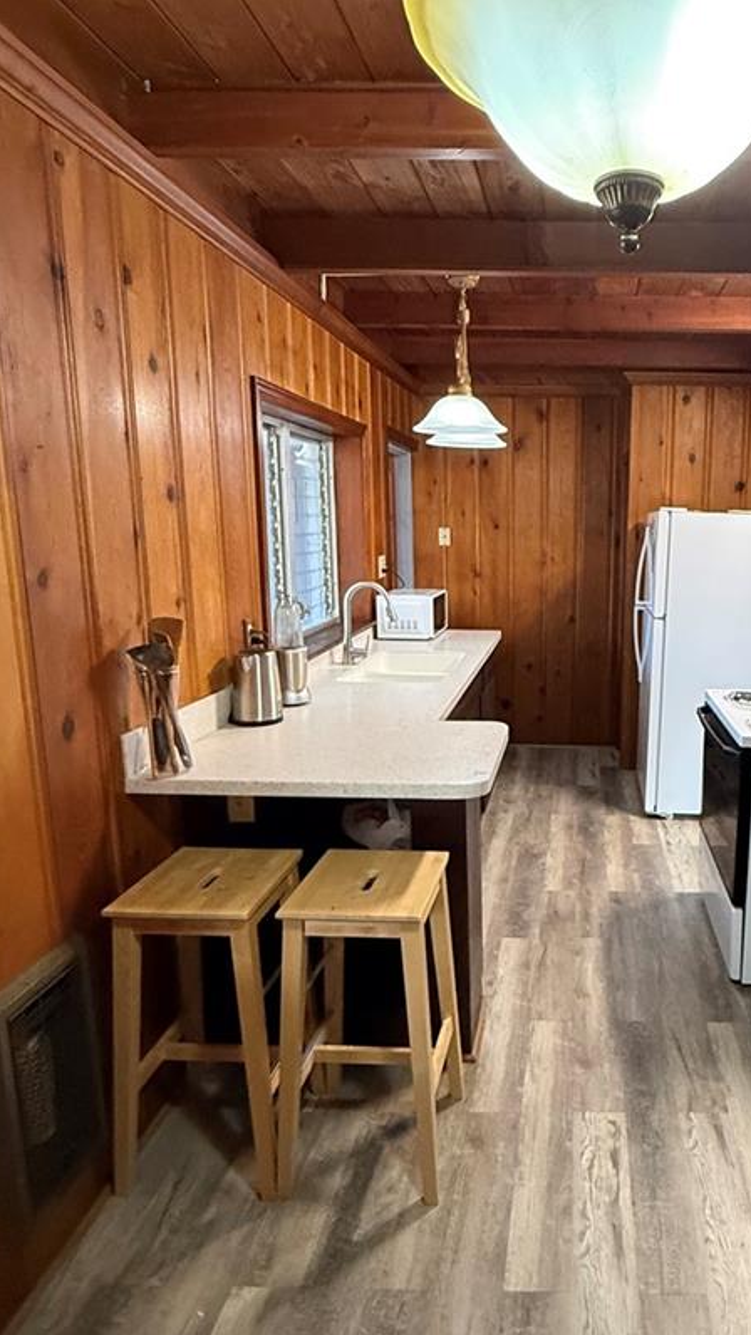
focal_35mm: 23
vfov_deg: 78.7
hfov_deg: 47.4
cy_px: 683
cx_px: 577
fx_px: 814
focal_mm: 2.22
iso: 640
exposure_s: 1/60
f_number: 2.2
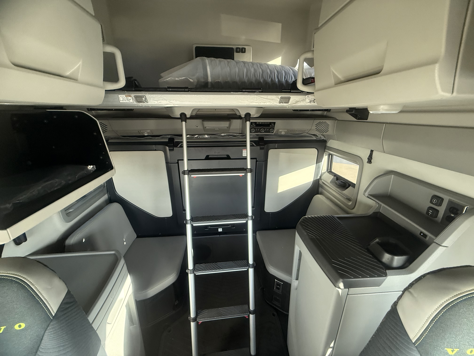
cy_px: 178
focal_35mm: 14
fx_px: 192
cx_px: 237
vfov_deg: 85.7
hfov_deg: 102.1
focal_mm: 2.22
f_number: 2.2
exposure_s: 1/80
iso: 320
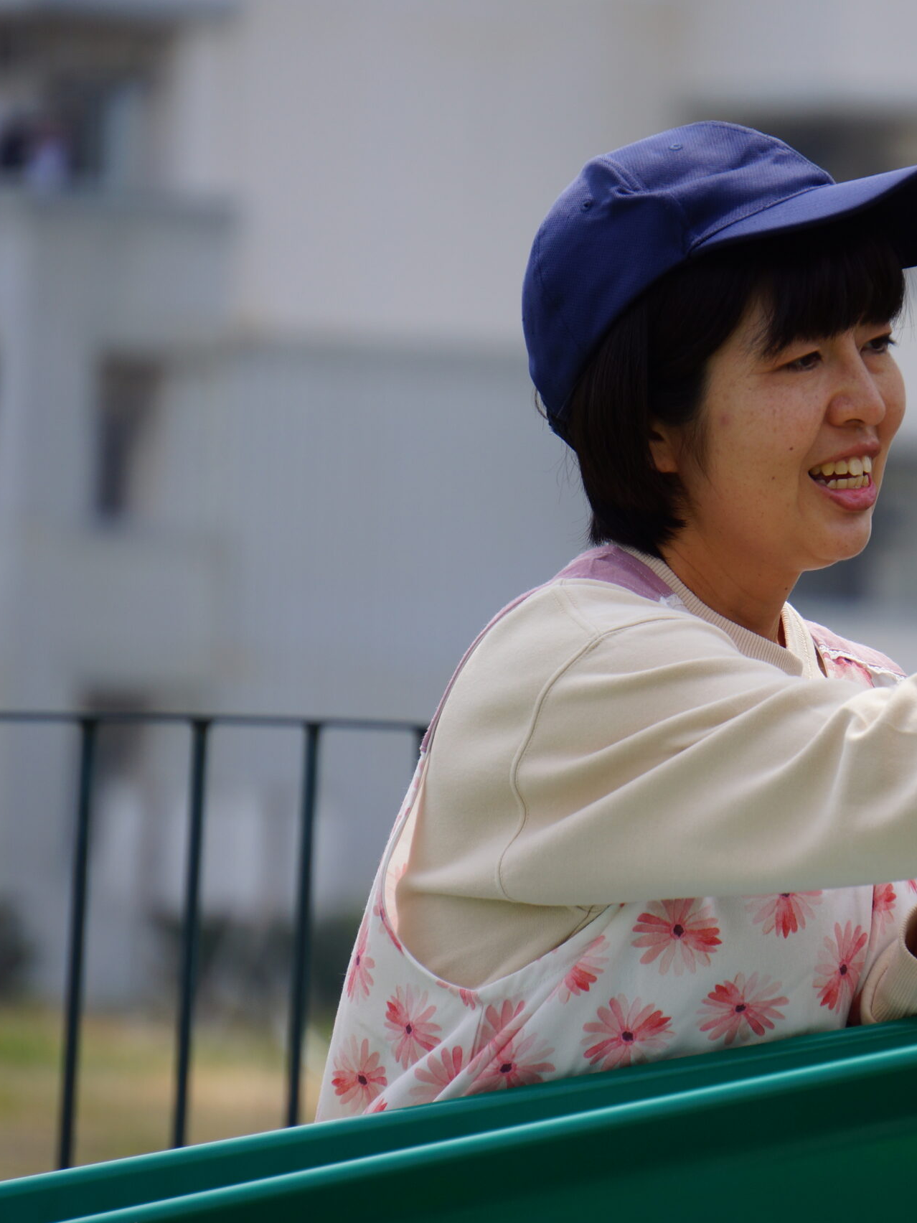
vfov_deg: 4.4
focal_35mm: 455
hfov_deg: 3.3
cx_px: 761
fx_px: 16071
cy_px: 612
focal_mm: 210
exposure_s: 1/400
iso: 100
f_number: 7.1
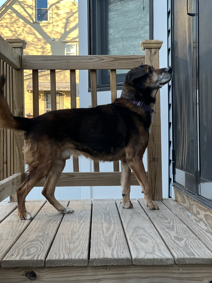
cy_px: 142
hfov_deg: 19.1
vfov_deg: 25.3
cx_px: 106
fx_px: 629
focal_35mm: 77
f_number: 2.8
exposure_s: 1/121
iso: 125
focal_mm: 9
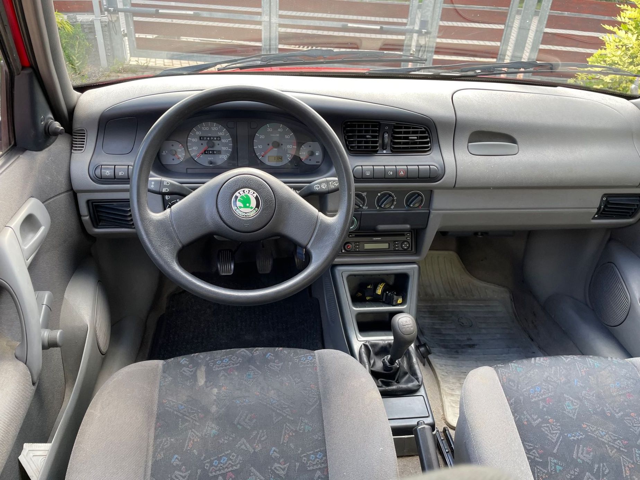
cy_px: 240
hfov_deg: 67.3
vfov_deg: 53.1
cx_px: 320
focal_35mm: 26
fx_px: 481
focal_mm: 4.2
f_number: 1.6
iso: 50
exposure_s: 1/121
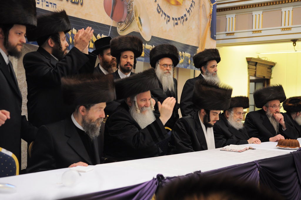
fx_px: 426
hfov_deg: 38.9
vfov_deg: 26.4
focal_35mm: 51
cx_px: 150
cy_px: 100
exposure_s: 1/100
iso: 800
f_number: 3.2
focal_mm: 34
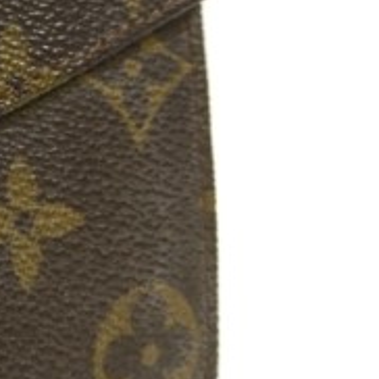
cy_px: 96
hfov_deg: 18.4
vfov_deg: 20.5
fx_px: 1041
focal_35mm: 84
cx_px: -181
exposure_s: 1/100
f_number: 1.79
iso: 640
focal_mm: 4.74
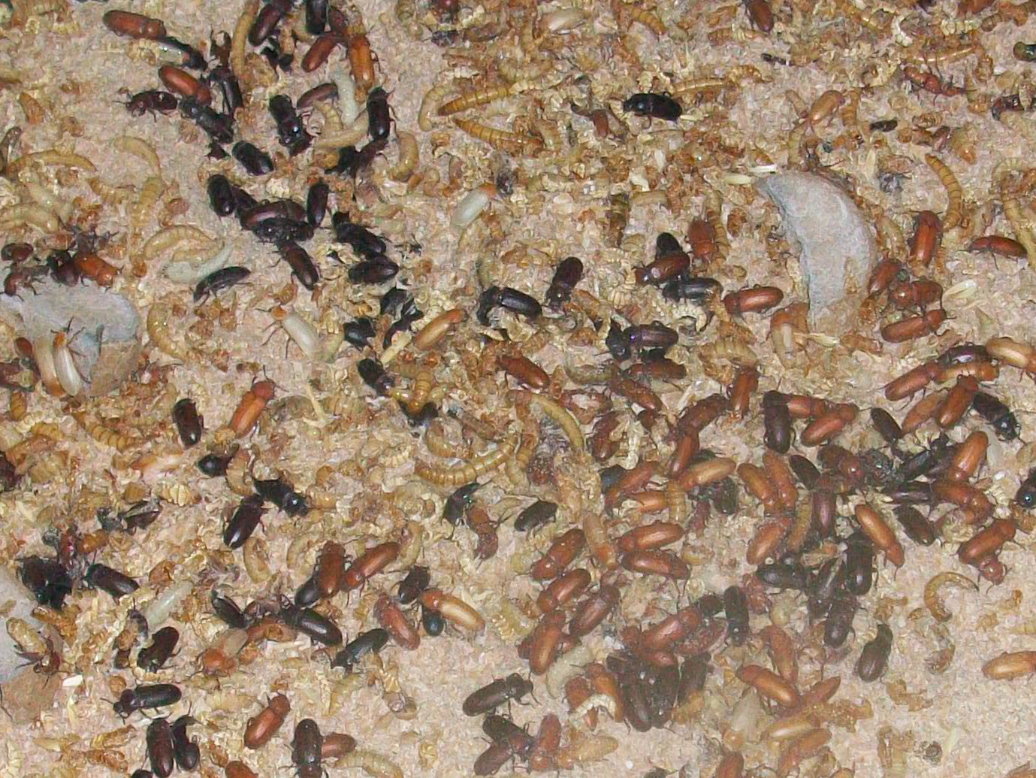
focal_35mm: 85
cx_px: 630
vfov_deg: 17.3
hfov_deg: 23.0
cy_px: 562
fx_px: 2545
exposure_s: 1/60
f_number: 2.8
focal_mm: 5.7
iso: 120
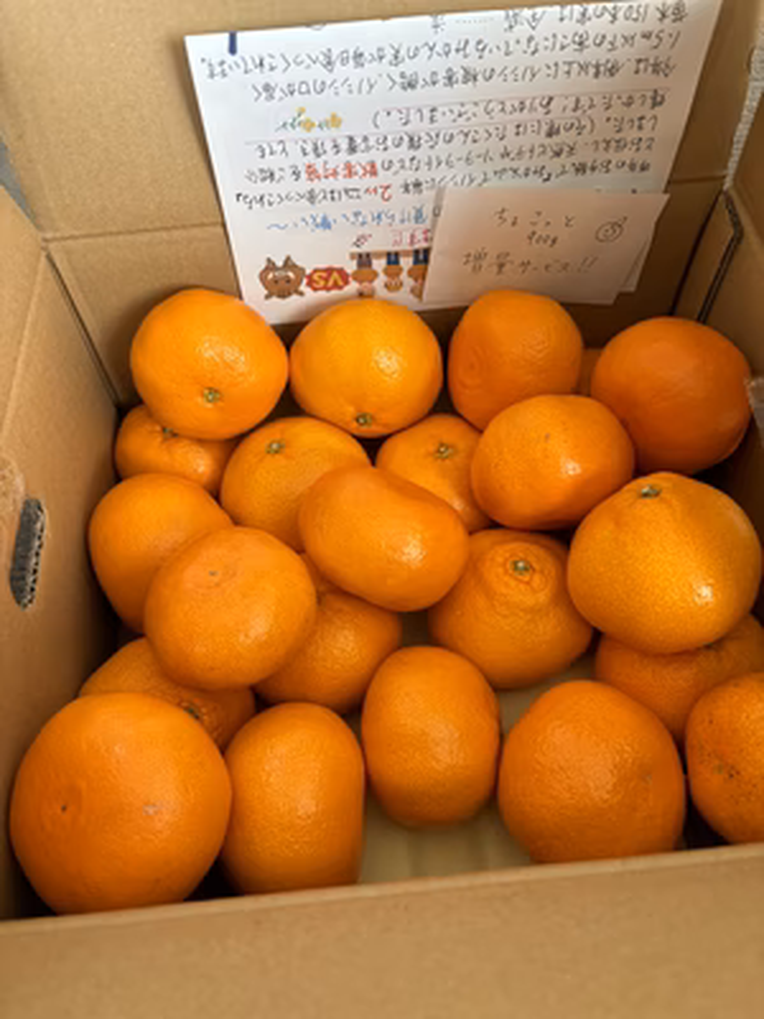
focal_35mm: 26
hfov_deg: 53.1
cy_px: 510
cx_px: 382
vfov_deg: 67.3
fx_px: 765
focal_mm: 5.96
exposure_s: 1/98
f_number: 1.6
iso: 125
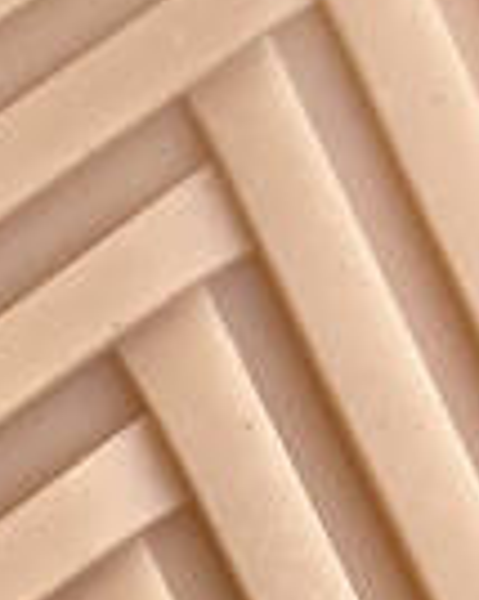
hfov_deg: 5.1
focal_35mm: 303
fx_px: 5375
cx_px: 287
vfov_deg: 6.3
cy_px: 1003
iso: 50
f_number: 2
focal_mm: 6
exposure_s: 1/122
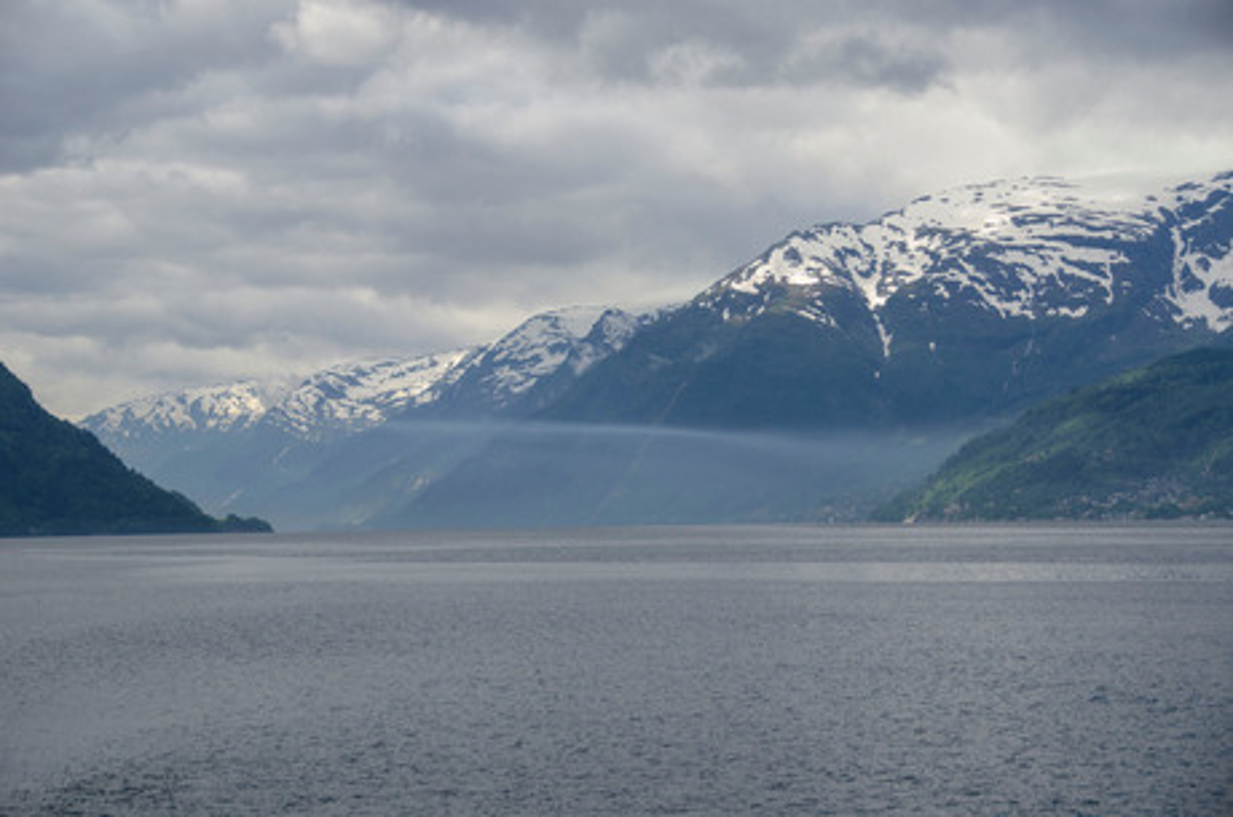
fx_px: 3334
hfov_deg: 21.0
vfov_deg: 14.0
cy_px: 408
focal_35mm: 98
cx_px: 616
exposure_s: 1/200
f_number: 6.3
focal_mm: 65
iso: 100
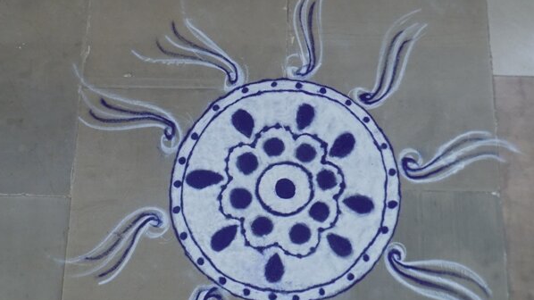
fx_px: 495
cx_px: 264
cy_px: 155
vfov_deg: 33.7
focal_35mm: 35
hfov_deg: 56.6
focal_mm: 5.3
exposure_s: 1/30
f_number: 3.3
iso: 280
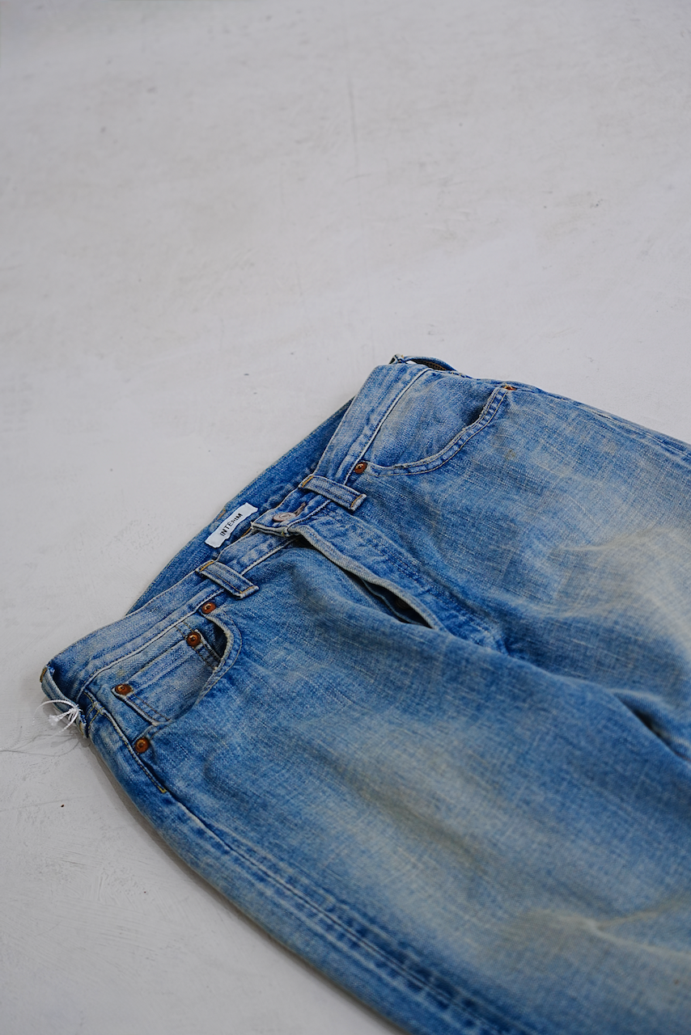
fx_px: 2100
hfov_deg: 18.7
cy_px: 518
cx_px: 346
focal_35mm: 73
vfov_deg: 27.7
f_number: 4
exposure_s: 1/80
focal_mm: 73
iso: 500
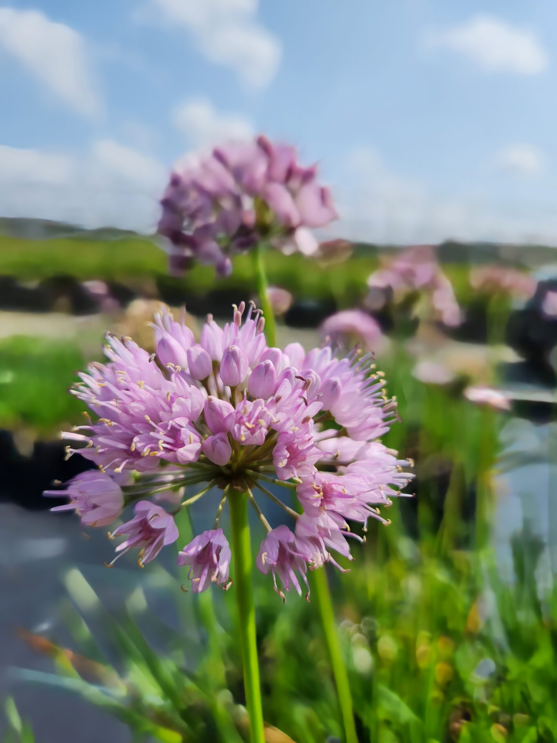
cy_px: 372
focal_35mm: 23
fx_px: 493
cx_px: 278
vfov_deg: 73.9
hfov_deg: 58.9
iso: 20
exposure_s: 1/2500
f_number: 1.8
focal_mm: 5.4
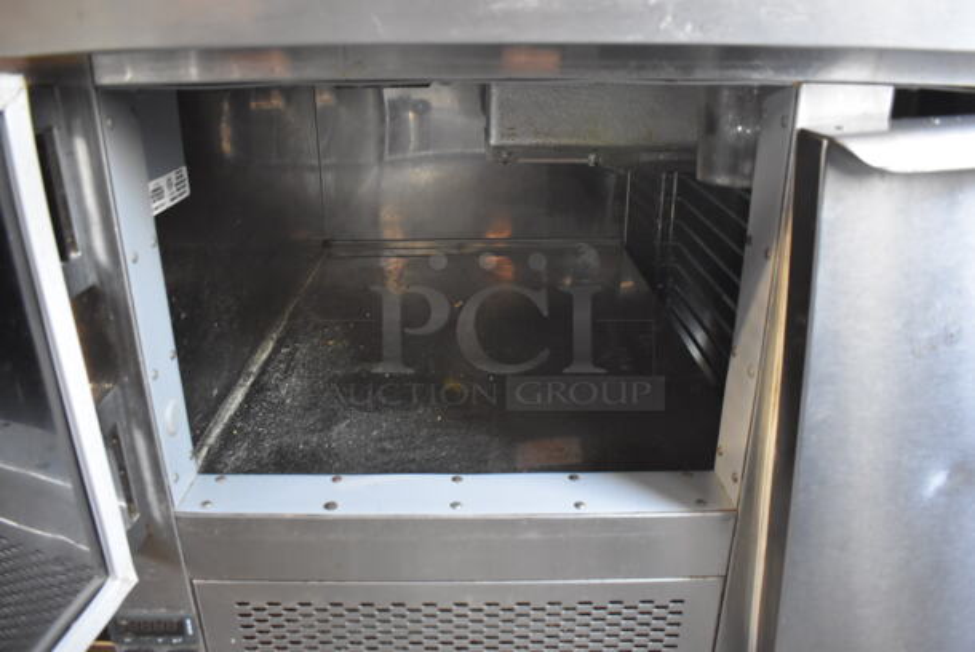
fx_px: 732
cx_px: 488
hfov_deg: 67.3
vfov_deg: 48.0
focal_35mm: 27
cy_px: 326
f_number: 3.5
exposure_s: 1/30
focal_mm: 18
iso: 2800
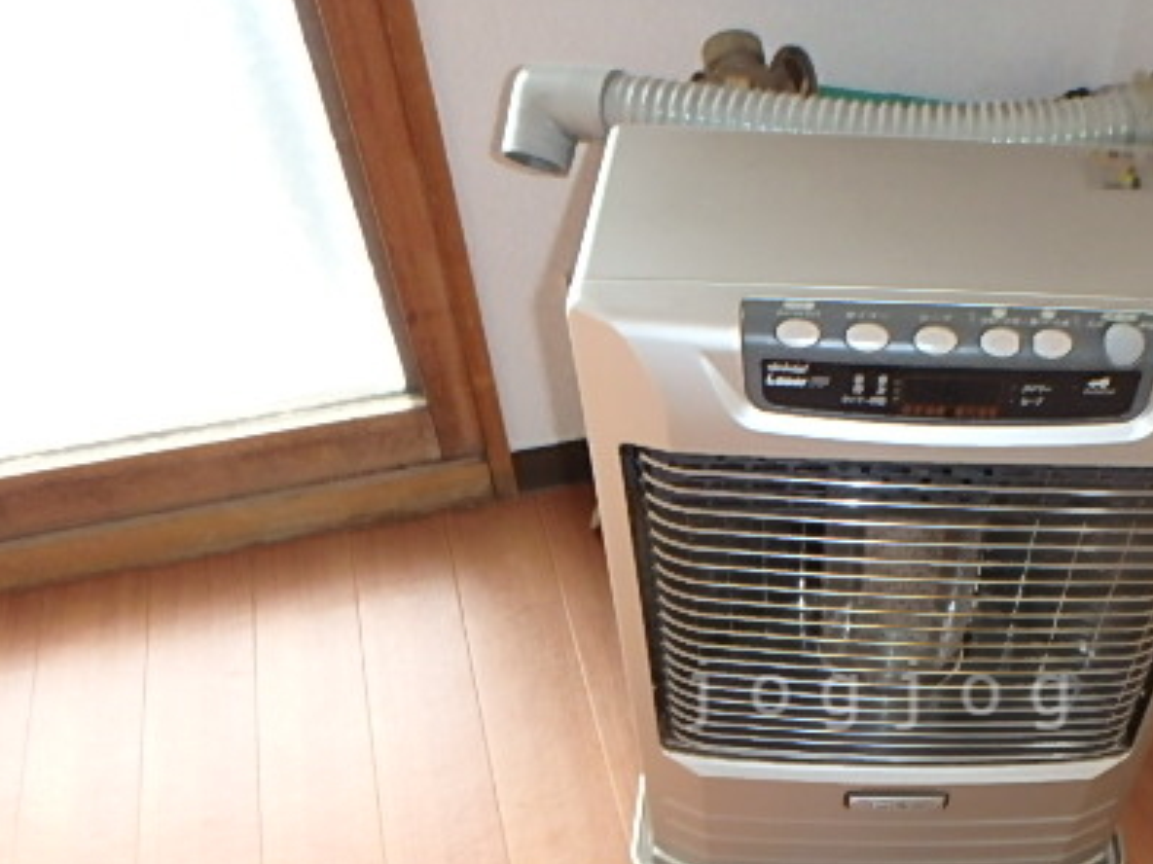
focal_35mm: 34
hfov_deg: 51.3
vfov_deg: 40.0
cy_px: 695
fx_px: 1132
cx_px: 884
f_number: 3.5
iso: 400
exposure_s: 1/30
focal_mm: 3.7
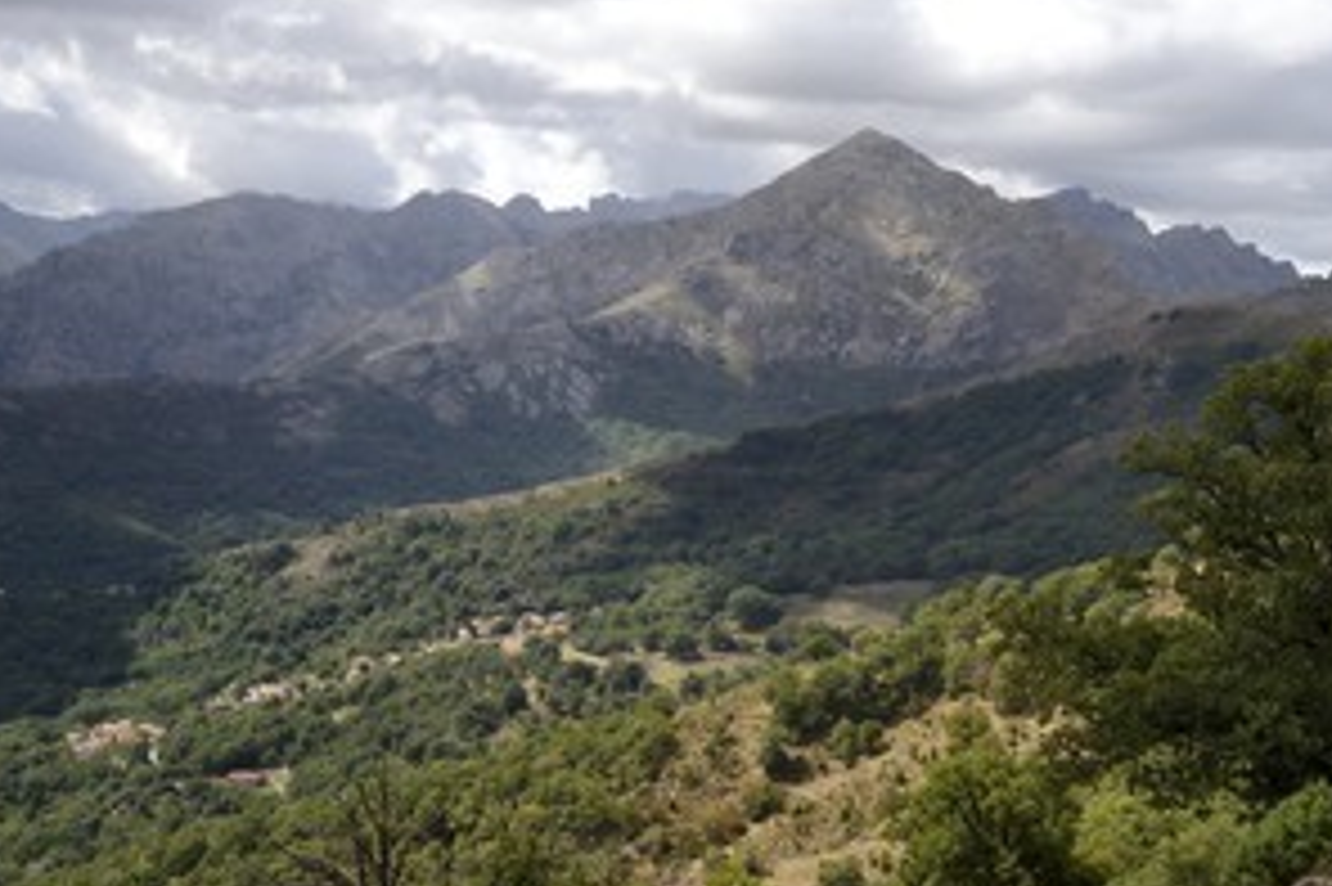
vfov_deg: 25.0
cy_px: 526
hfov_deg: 36.9
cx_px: 716
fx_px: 1997
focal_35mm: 54
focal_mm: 38
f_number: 11
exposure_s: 1/250
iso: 200
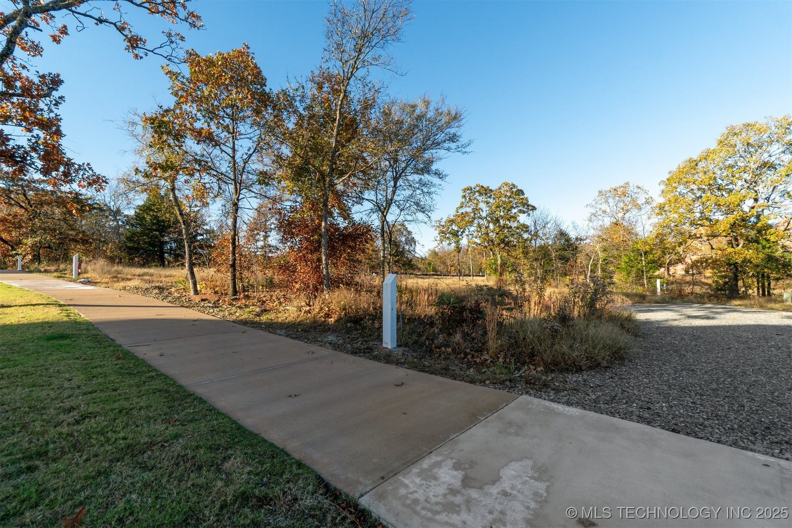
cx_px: 396
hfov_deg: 100.4
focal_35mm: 15
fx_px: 330
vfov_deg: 77.3
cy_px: 264
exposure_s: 1/250
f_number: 8
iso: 100
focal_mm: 10
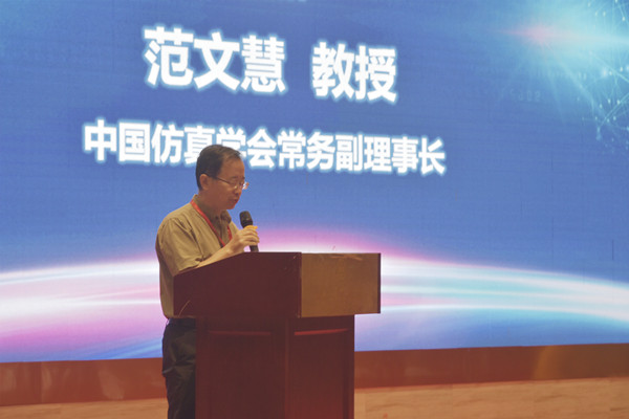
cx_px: 314
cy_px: 210
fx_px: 2097
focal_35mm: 120
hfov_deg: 17.1
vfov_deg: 11.4
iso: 400
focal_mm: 120
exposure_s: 1/50
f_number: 7.1
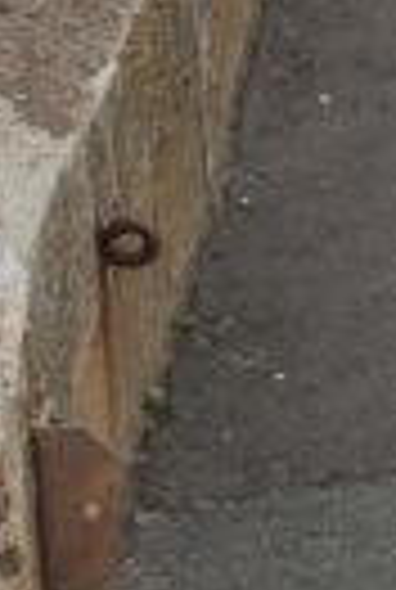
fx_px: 5826
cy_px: -865
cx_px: 1382
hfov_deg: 3.7
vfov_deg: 5.6
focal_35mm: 355
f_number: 6.3
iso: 200
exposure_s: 1/640
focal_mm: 32
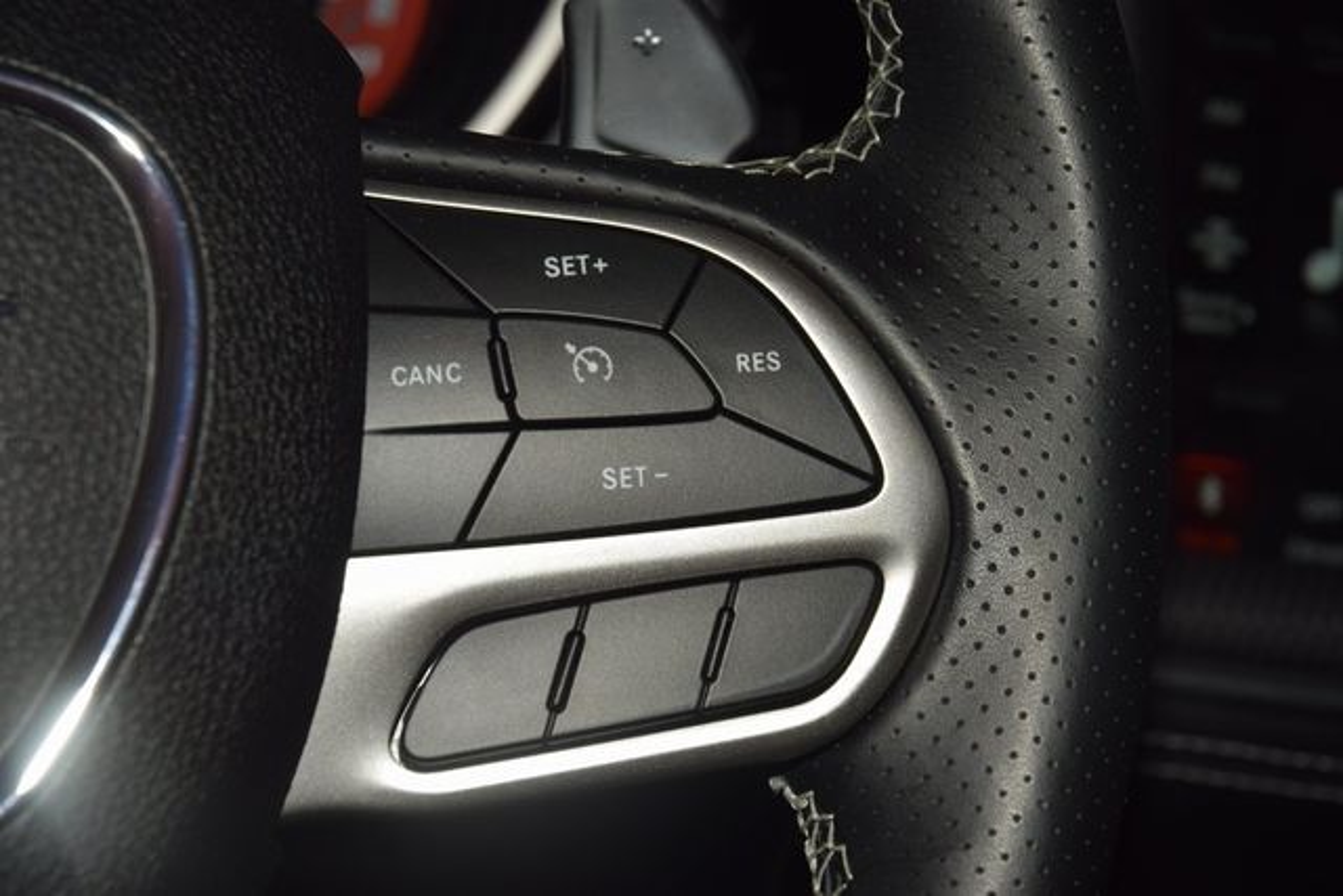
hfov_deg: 19.5
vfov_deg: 13.0
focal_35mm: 105
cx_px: 672
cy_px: 448
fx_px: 3918
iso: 100
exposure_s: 1/125
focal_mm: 70
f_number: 8
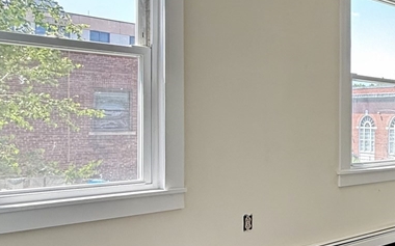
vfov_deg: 31.9
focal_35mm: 40
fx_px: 430
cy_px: 128
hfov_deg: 38.0
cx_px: 465
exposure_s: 1/120
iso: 125
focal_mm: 2.22
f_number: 2.2
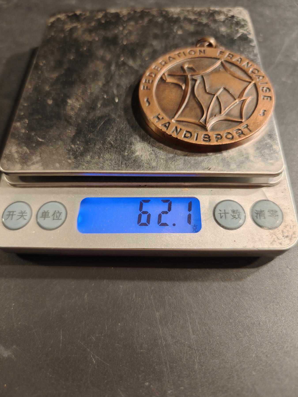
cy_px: 198
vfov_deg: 73.9
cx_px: 149
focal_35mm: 23
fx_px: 264
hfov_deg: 58.9
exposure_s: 1/100
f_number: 1.6
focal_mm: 6.06
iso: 160
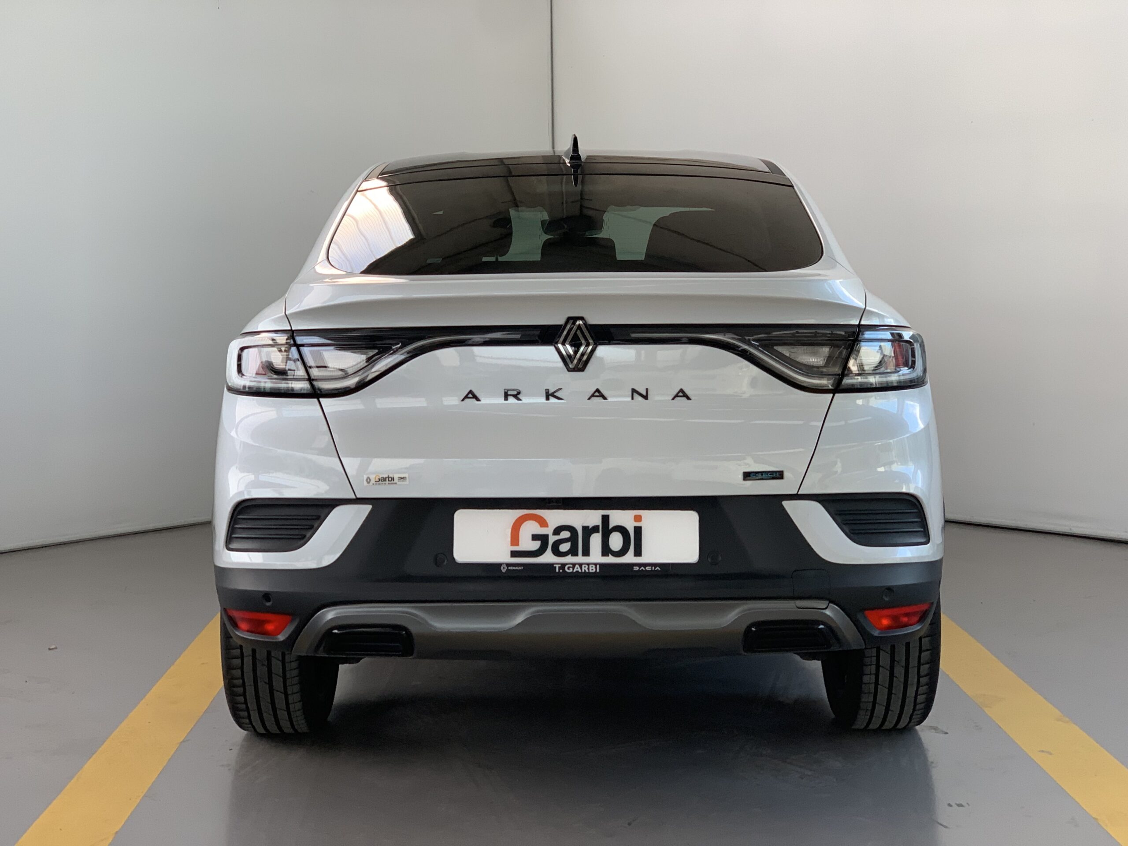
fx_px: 1694
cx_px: 564
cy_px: 423
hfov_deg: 36.8
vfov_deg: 28.0
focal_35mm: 52
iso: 100
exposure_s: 1/122
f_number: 2.4
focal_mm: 6
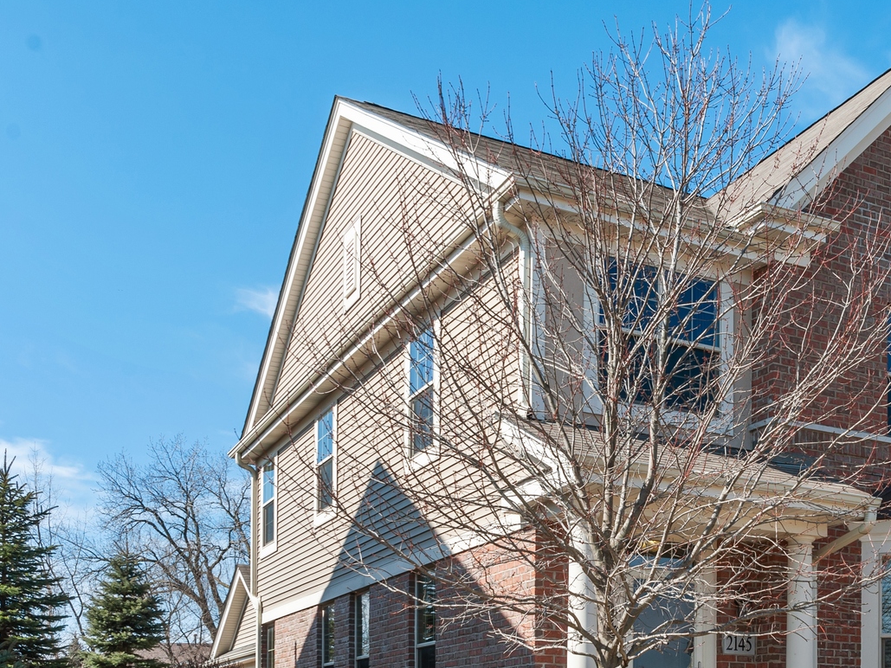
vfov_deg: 30.7
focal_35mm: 47
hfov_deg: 39.3
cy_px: 444
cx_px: 668
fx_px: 1210
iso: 200
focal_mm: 31
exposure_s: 1/500
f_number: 8
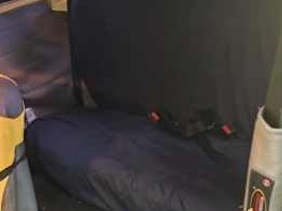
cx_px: 153
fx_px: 285
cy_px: 164
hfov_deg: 52.6
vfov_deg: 39.3
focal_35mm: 35
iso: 8000
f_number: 1.65
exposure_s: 1/8.33
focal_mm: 6.14
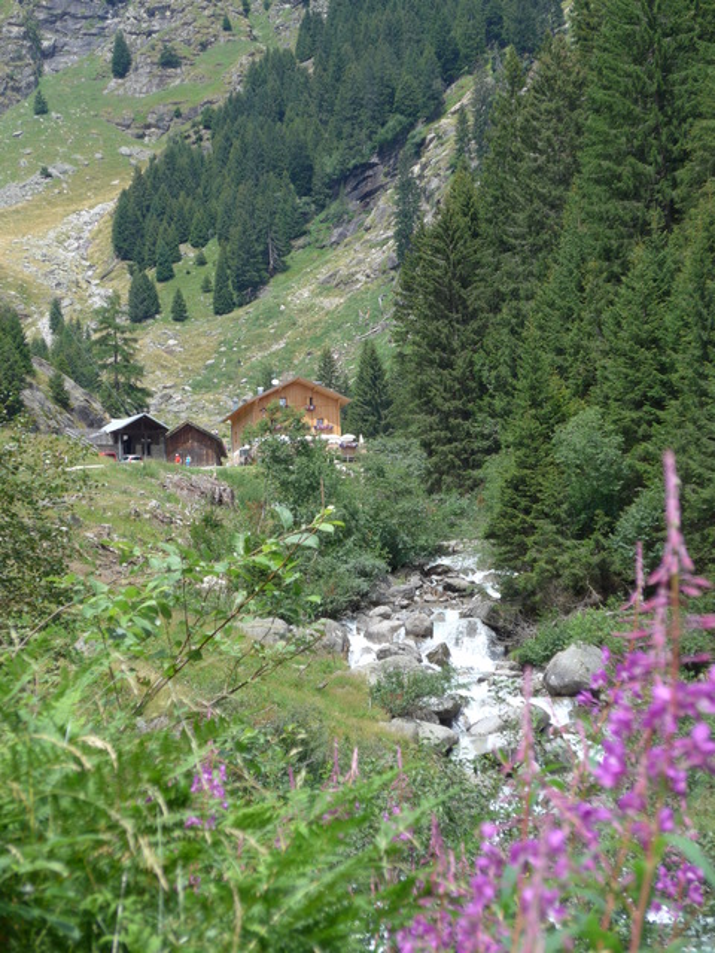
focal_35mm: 95
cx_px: 358
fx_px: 2616
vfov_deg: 20.7
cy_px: 476
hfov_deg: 15.6
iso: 80
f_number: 4.8
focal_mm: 20.4
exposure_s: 1/250
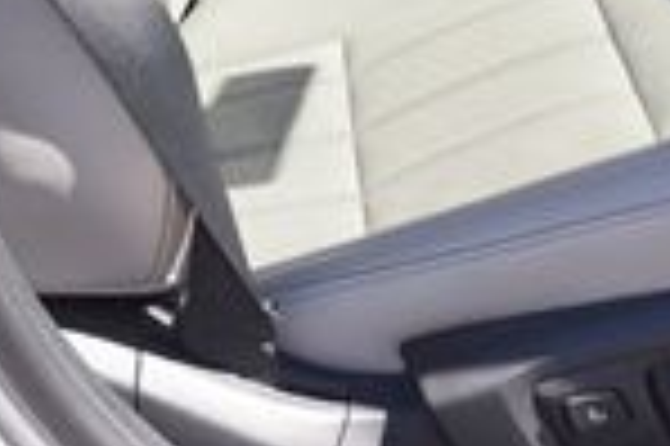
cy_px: -387
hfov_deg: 19.7
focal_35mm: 103
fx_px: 1915
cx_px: 508
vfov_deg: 12.1
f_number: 6.3
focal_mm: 16
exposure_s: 1/80
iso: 100
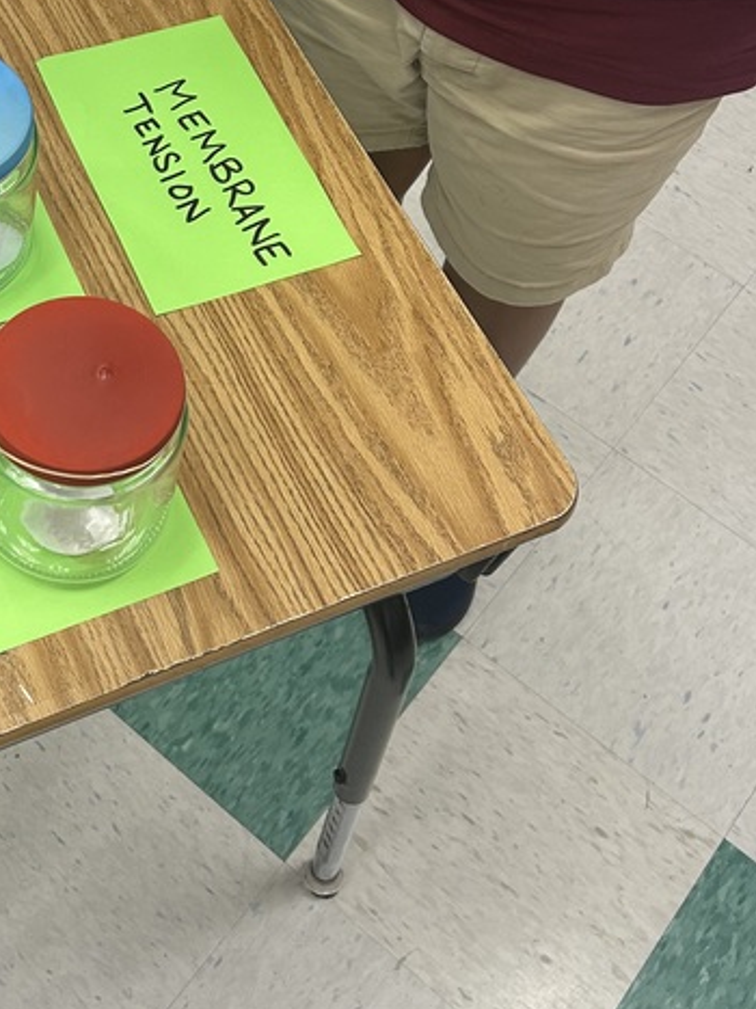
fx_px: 1661
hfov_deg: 25.2
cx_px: 136
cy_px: 279
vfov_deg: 33.3
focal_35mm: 57
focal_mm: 5.7
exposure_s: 1/120
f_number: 1.5
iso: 80
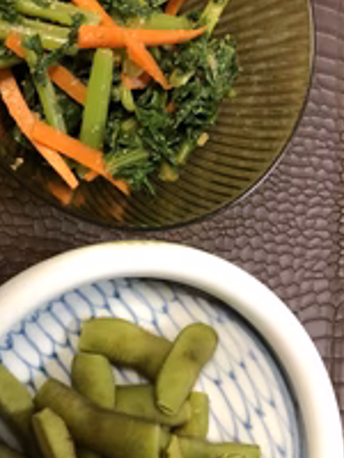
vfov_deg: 34.2
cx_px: 67
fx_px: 742
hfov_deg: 25.6
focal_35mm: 56
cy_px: 286
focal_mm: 3.99
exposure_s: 1/50
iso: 320
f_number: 1.8
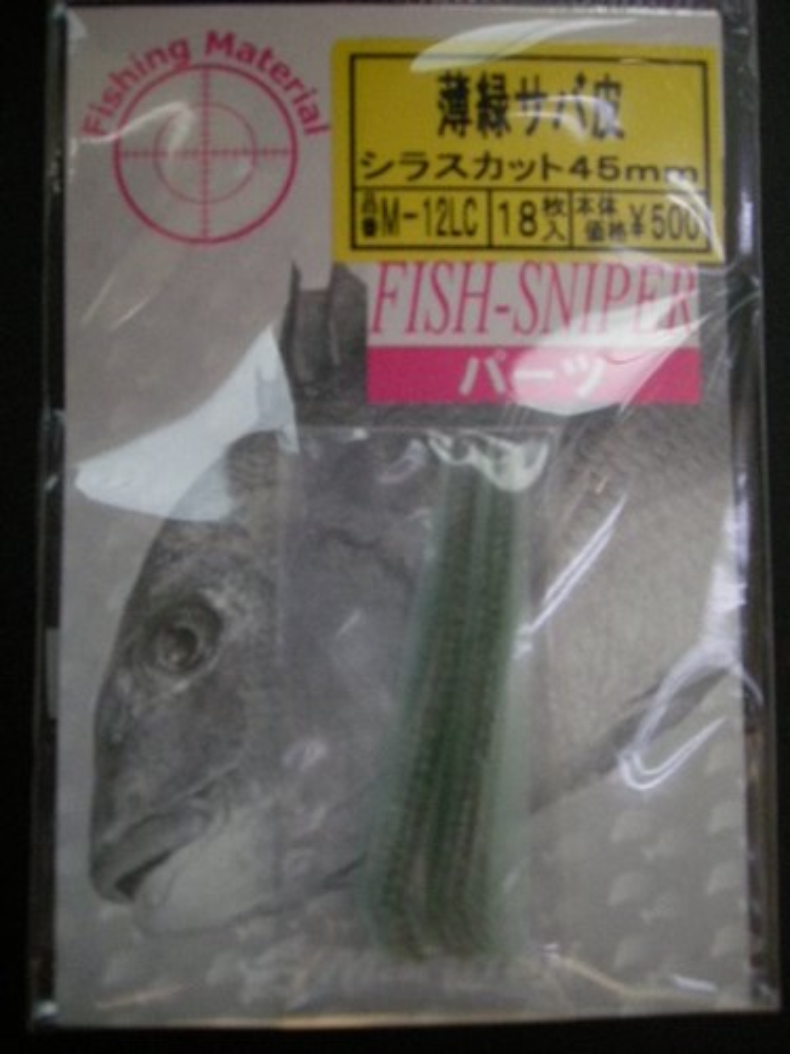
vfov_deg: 52.6
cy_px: 527
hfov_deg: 40.7
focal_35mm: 35
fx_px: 1065
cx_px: 395
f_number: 5.7
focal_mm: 5.7
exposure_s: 1/188
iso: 400
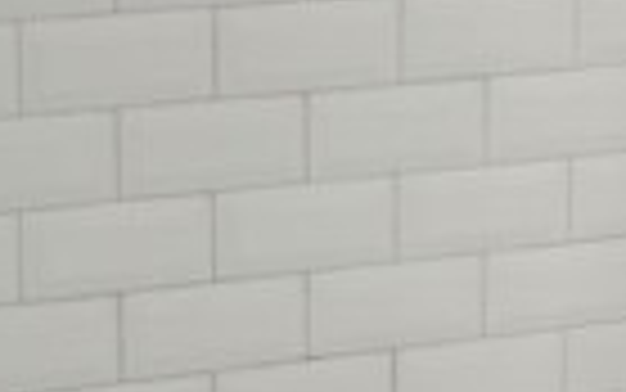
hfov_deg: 11.5
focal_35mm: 179
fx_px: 3055
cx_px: 730
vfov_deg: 7.3
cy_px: 86
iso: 320
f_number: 1.8
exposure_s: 1/120
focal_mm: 5.54
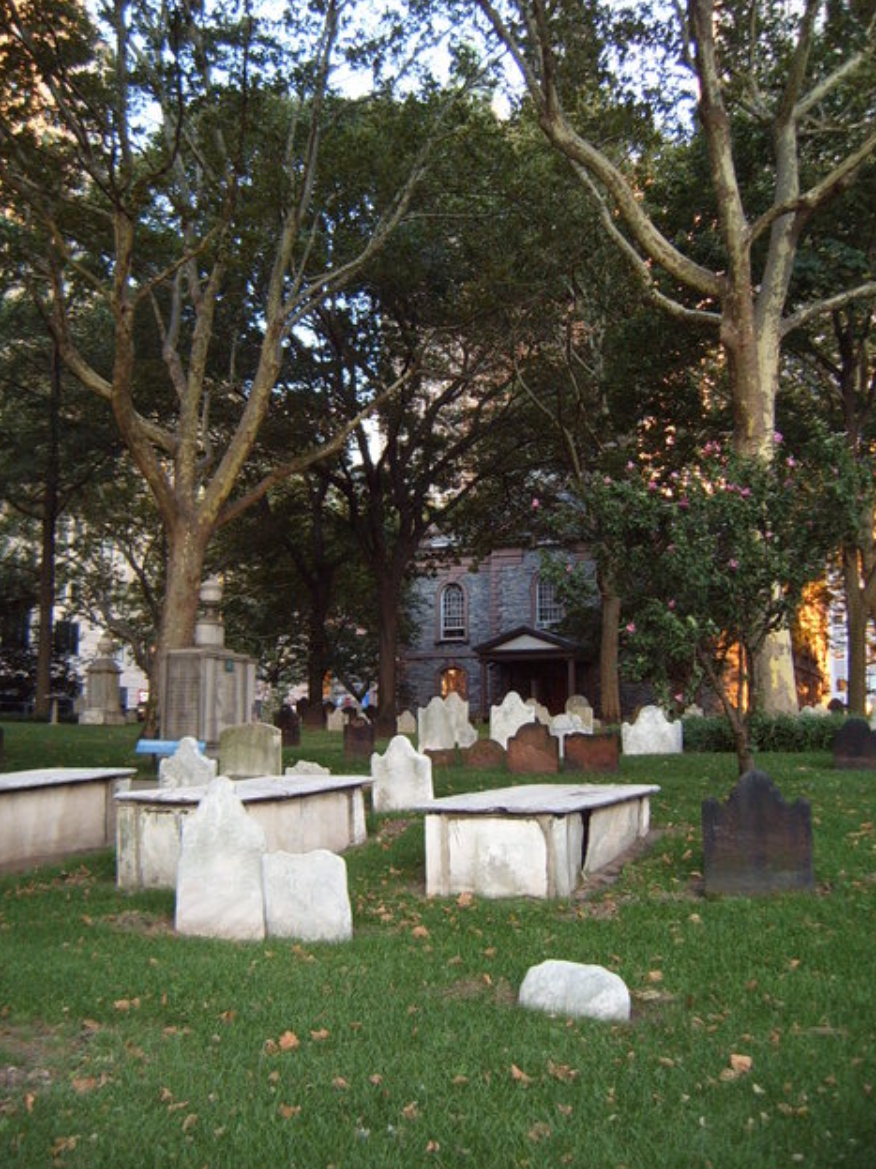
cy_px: 591
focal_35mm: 38
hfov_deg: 37.7
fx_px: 1283
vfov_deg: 49.0
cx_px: 439
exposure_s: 1/60
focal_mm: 6.2
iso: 141
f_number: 2.9
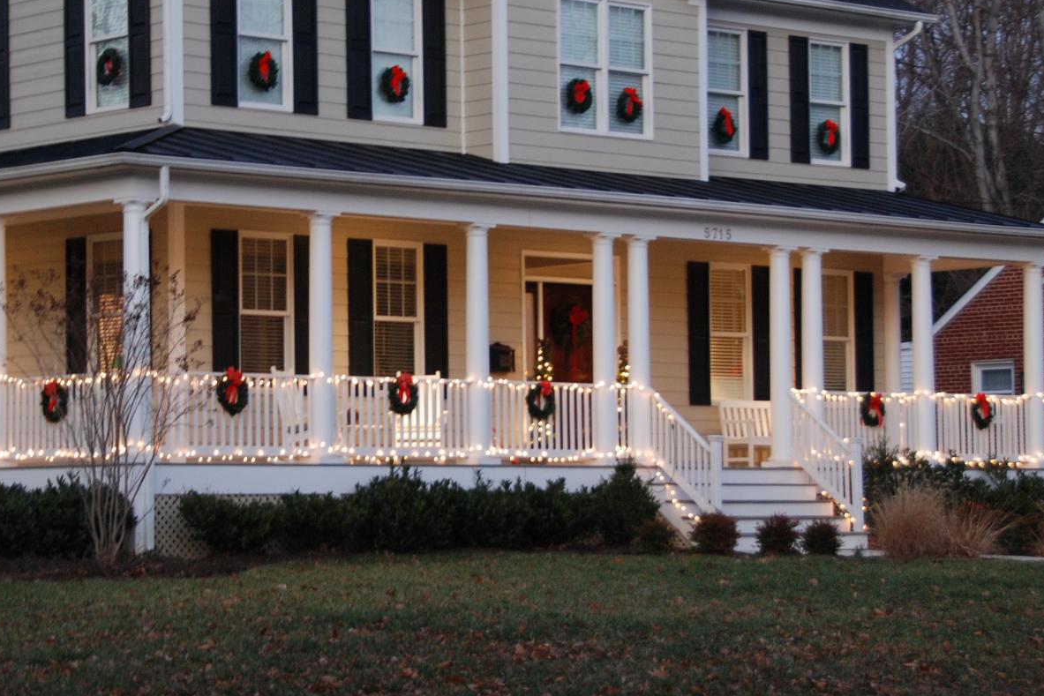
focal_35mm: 104
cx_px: 357
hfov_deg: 19.6
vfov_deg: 13.2
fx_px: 3016
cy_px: 299
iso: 400
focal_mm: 40
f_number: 4.5
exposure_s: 1/5
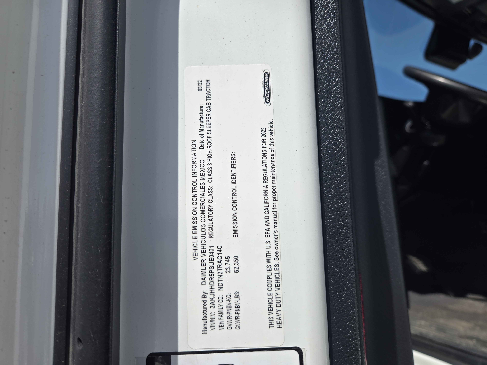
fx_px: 324
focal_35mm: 23
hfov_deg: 73.9
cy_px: 182
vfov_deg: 58.9
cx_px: 244
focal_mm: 5.4
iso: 25
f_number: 1.8
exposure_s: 1/2905
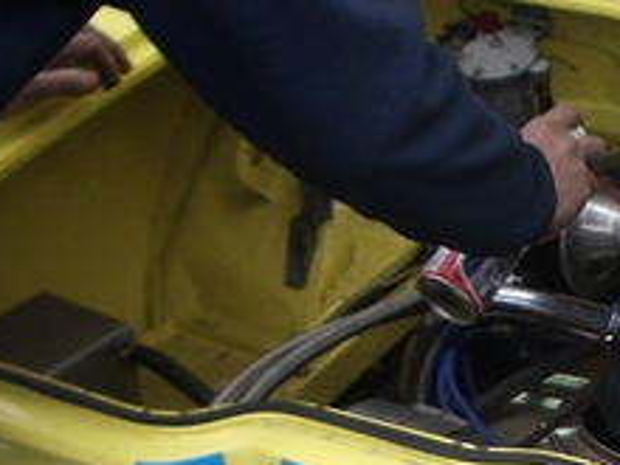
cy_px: 473
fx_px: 1827
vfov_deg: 14.3
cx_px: 755
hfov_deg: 18.2
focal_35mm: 102
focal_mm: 5.8
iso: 80
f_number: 2.6
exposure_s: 1/200
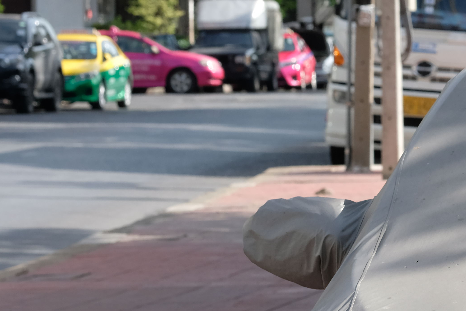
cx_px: 653
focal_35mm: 390
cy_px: 318
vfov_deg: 3.5
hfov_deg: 5.2
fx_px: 5048
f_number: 8
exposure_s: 1/250
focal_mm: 90
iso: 320
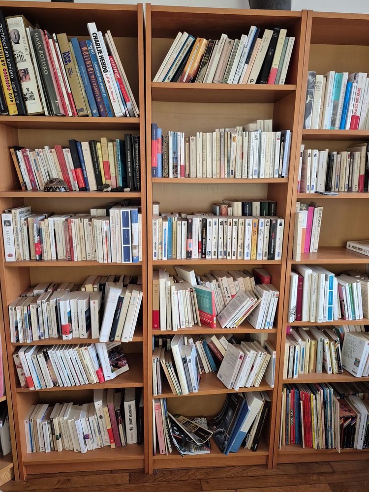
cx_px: 184
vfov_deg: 73.9
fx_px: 327
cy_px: 246
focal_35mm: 23
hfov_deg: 58.9
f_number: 1.8
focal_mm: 5.4
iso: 400
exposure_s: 1/100
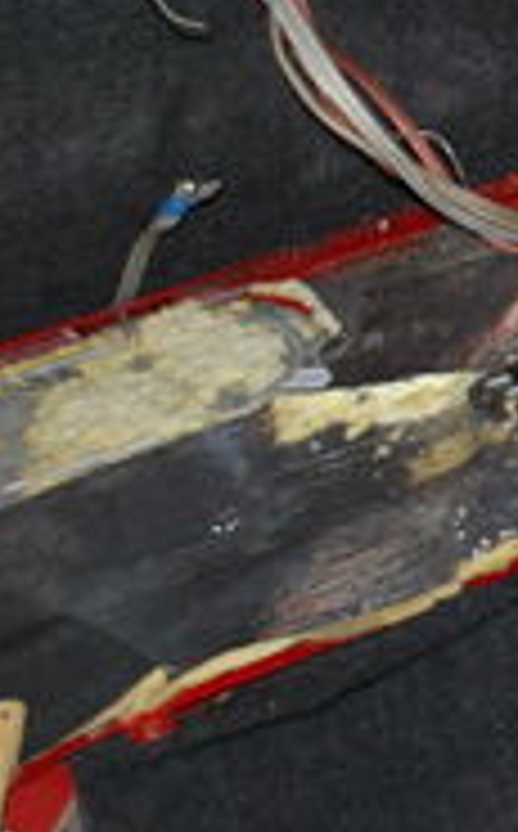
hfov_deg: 8.6
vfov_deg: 15.0
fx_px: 3129
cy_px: 108
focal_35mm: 138
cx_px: 1248
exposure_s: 1/60
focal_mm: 26
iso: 200
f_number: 4.5
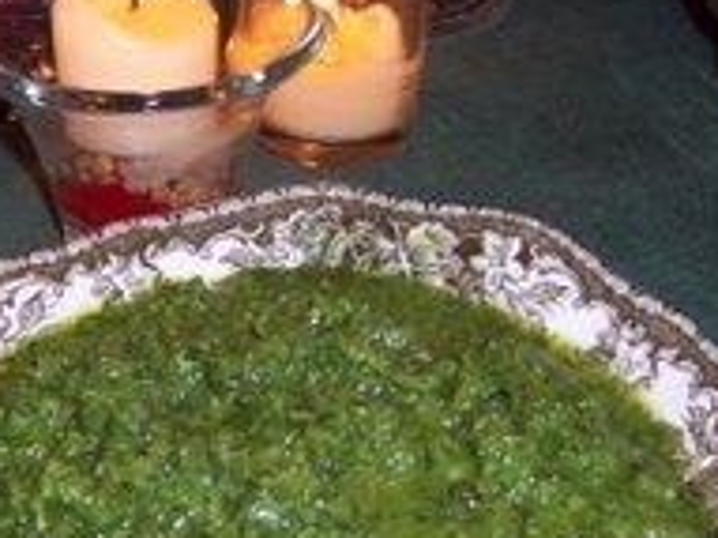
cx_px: 252
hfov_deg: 28.0
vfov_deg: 21.2
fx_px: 1430
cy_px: 361
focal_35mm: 69
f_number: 2.8
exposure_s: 1/60
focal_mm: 5.5
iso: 140
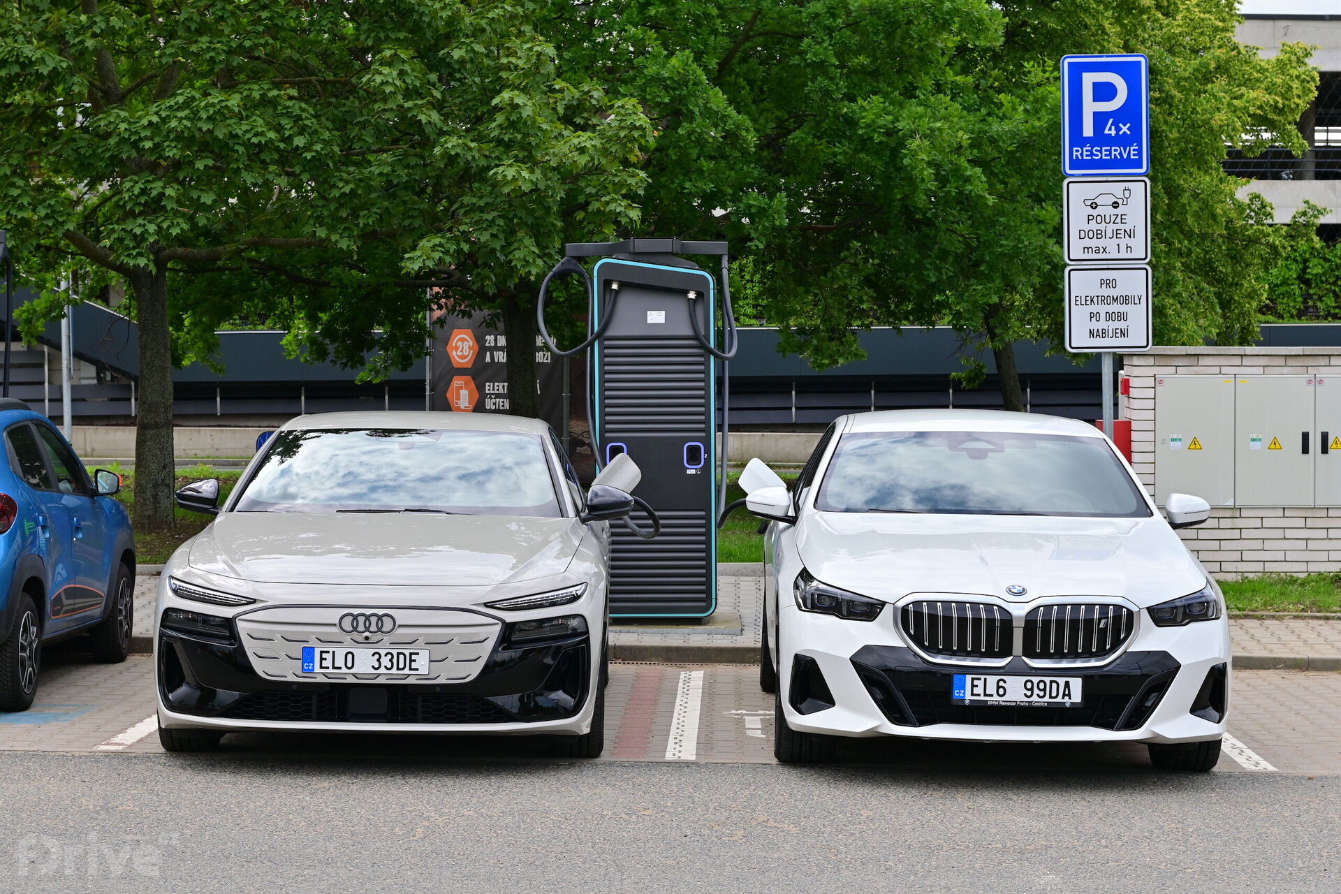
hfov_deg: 27.0
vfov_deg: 18.2
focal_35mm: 75
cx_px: 670
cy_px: 447
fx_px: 2794
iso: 100
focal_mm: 50
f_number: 8
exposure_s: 1/250
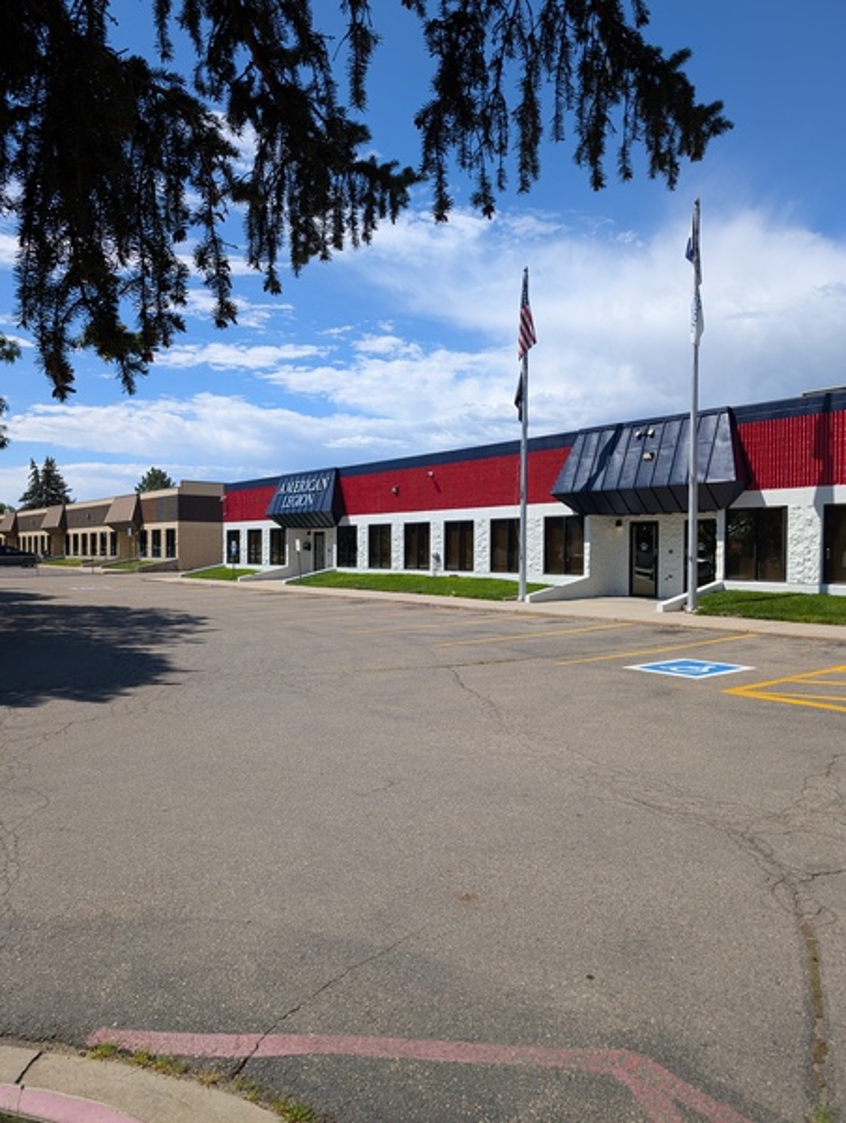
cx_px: 423
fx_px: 780
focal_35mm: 24
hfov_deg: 57.0
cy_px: 562
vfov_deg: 71.5
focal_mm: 6.9
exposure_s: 1/1484
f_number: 1.68
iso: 22
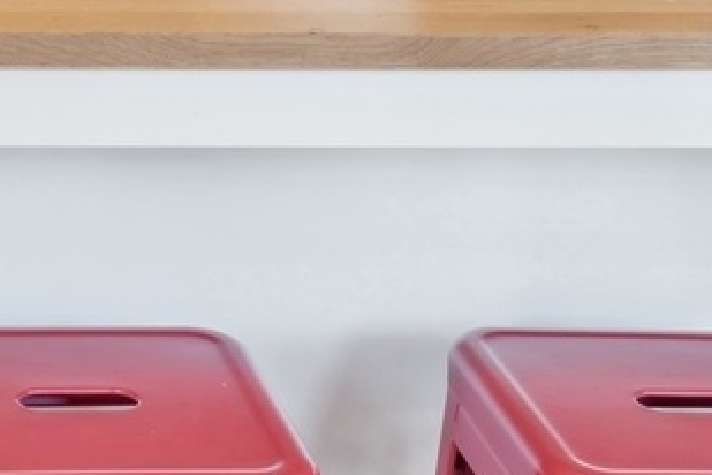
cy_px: -397
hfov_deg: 18.3
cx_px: -171
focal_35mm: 105
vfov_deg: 12.0
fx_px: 2077
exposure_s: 1/4
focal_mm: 20
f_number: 8
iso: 320
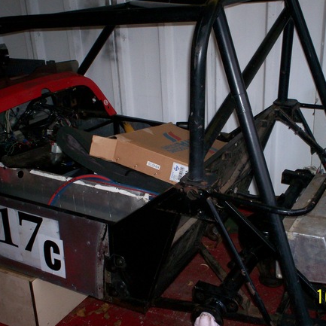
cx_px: 192
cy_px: 163
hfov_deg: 36.0
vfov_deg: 36.1
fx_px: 501
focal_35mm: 47
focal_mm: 6
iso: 140
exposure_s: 1/60
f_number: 4.5
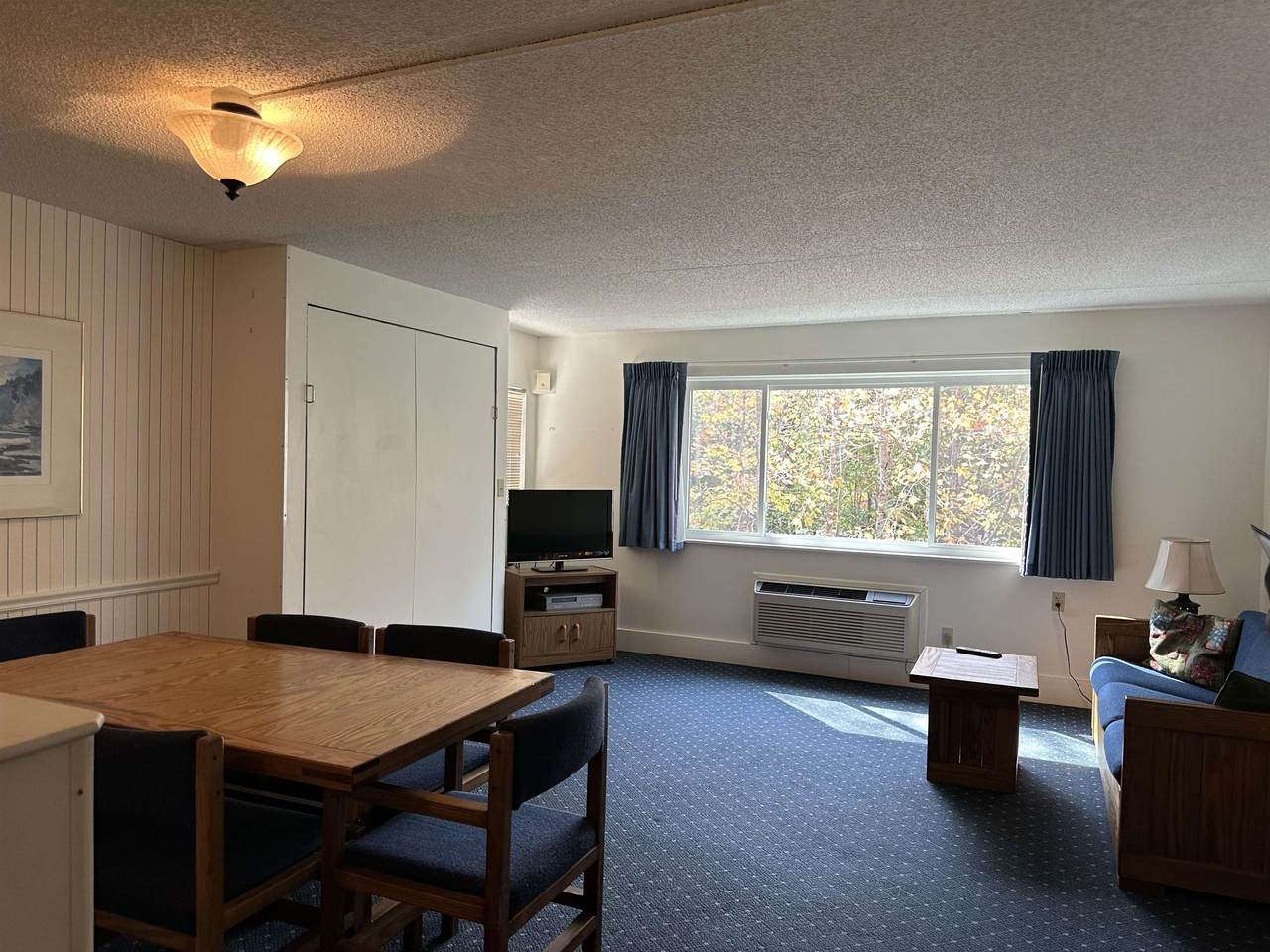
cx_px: 635
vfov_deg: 56.8
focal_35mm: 24
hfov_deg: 71.6
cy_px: 476
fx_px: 881
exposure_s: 1/120
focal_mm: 6.86
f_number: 1.78
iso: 160
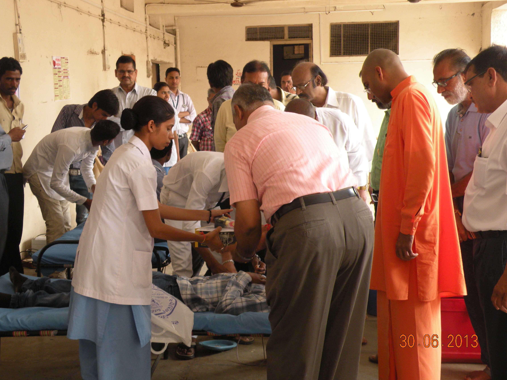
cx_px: 252
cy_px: 188
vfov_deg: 25.7
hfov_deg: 33.8
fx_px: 835
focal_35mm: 57
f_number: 3.5
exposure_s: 1/60
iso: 159
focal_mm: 9.8
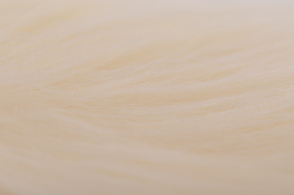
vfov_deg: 10.1
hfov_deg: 15.2
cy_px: 98
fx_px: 1102
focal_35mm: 135
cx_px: 147
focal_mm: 90
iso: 100
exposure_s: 1/160
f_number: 16
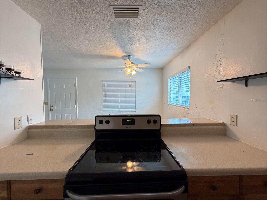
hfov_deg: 102.1
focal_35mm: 14
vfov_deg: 85.7
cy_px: 100
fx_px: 108
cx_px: 134
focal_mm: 2.22
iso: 250
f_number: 2.2
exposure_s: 1/60
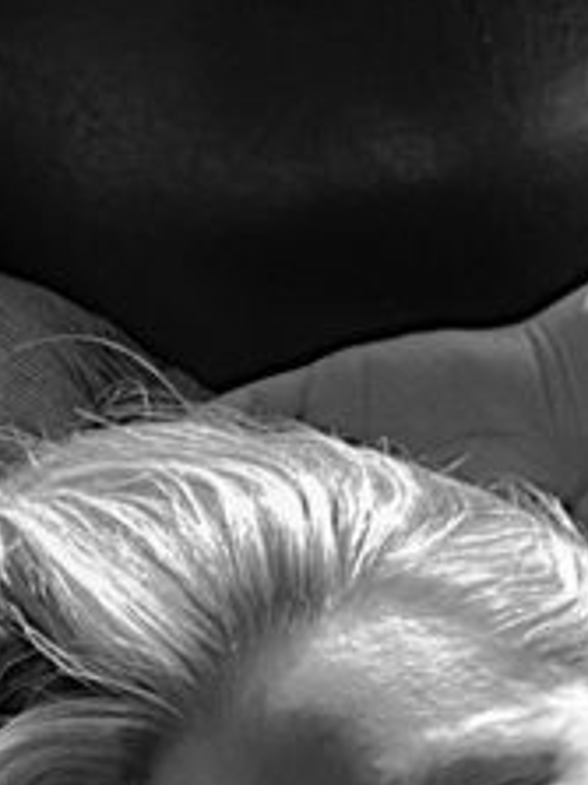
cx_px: 634
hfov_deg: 10.6
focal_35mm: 138
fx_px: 3128
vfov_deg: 13.2
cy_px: 1310
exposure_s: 1/122
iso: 25
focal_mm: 2.71
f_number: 2.2
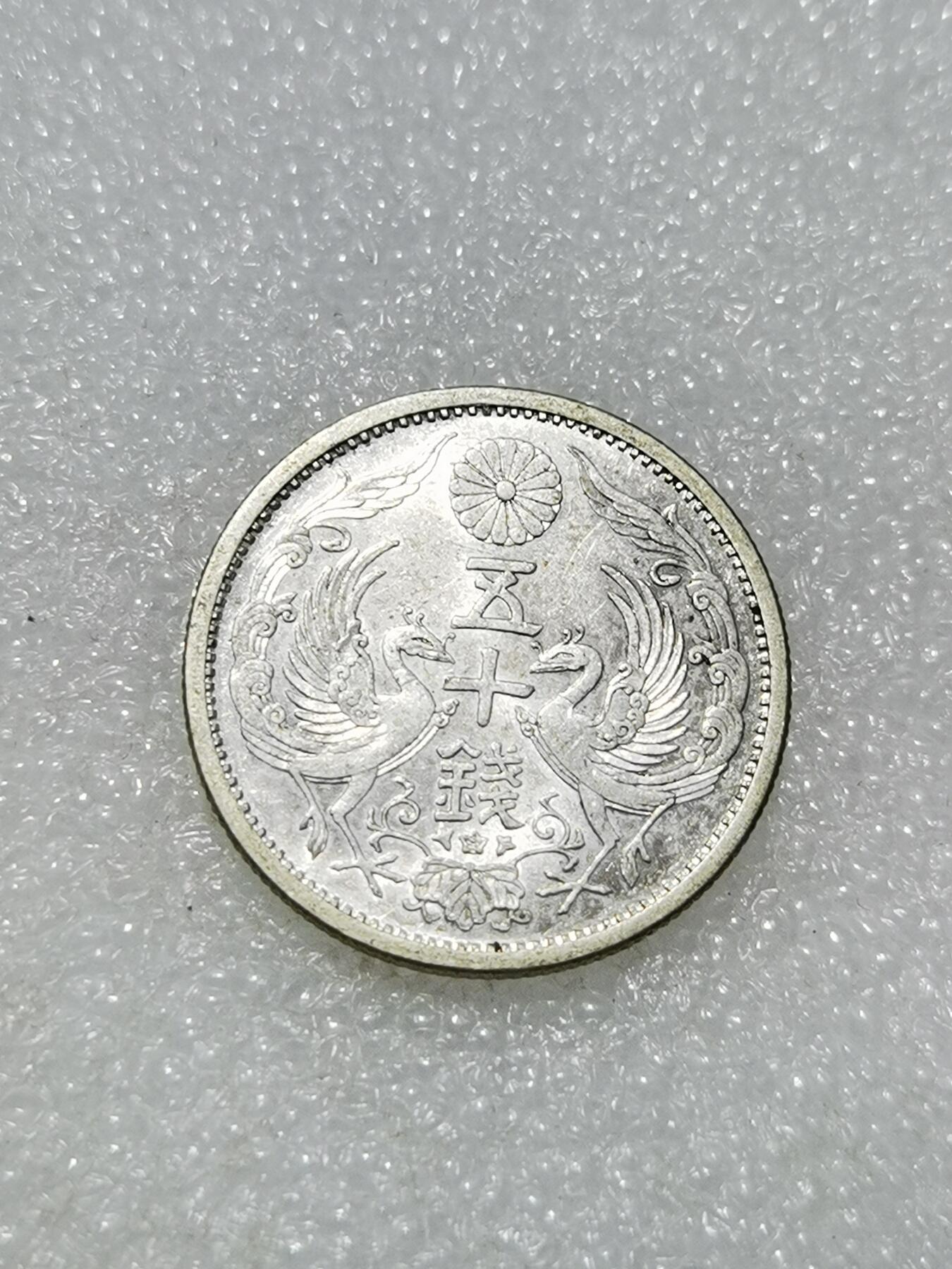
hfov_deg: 20.7
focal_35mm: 71
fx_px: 2603
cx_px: 476
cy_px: 634
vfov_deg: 27.4
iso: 50
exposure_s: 1/115
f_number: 1.9
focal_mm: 6.67
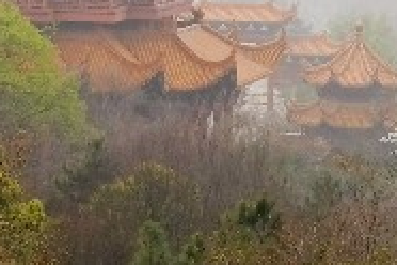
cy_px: -50
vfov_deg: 4.0
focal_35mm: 345
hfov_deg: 6.0
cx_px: 365
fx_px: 3804
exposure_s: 1/250
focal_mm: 33
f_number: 5.6
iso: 100
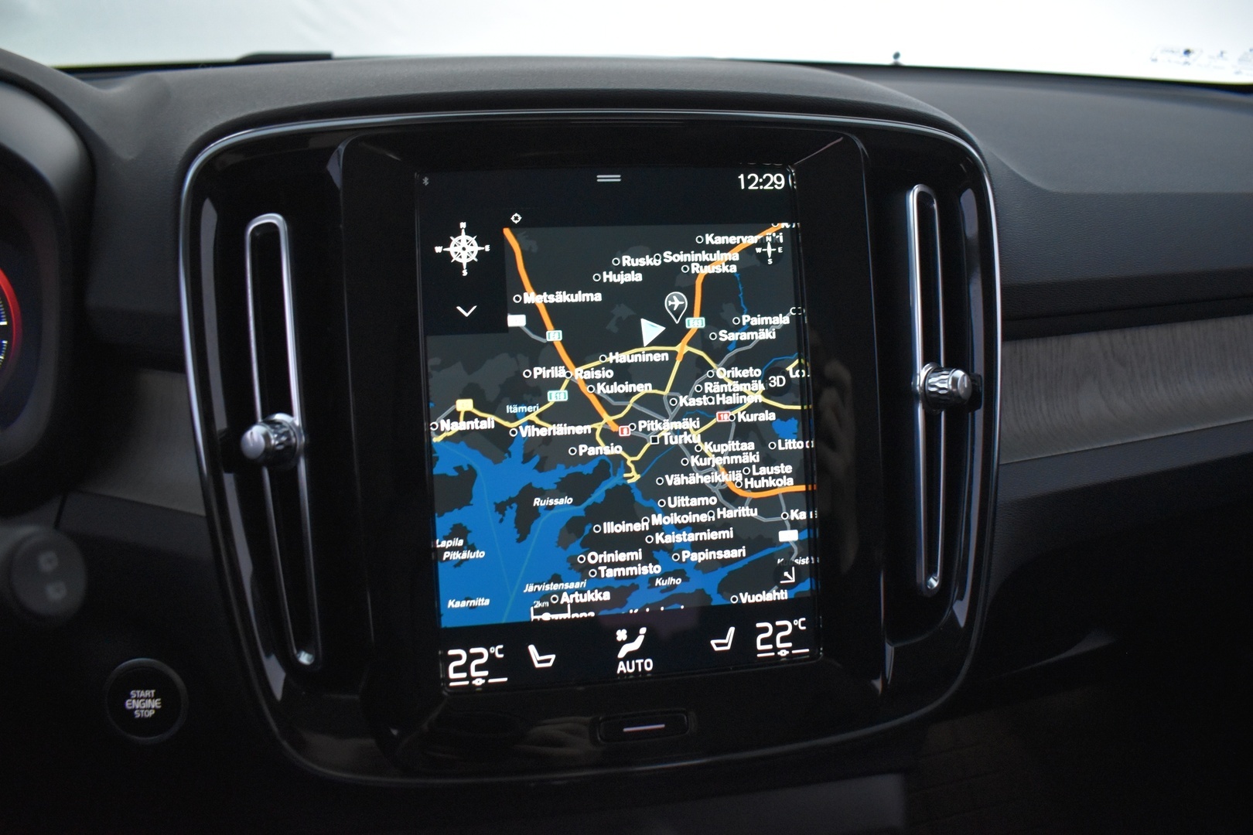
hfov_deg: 67.4
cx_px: 626
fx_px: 940
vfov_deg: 47.9
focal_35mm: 27
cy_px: 418
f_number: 3.5
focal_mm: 18
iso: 2500
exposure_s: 1/60
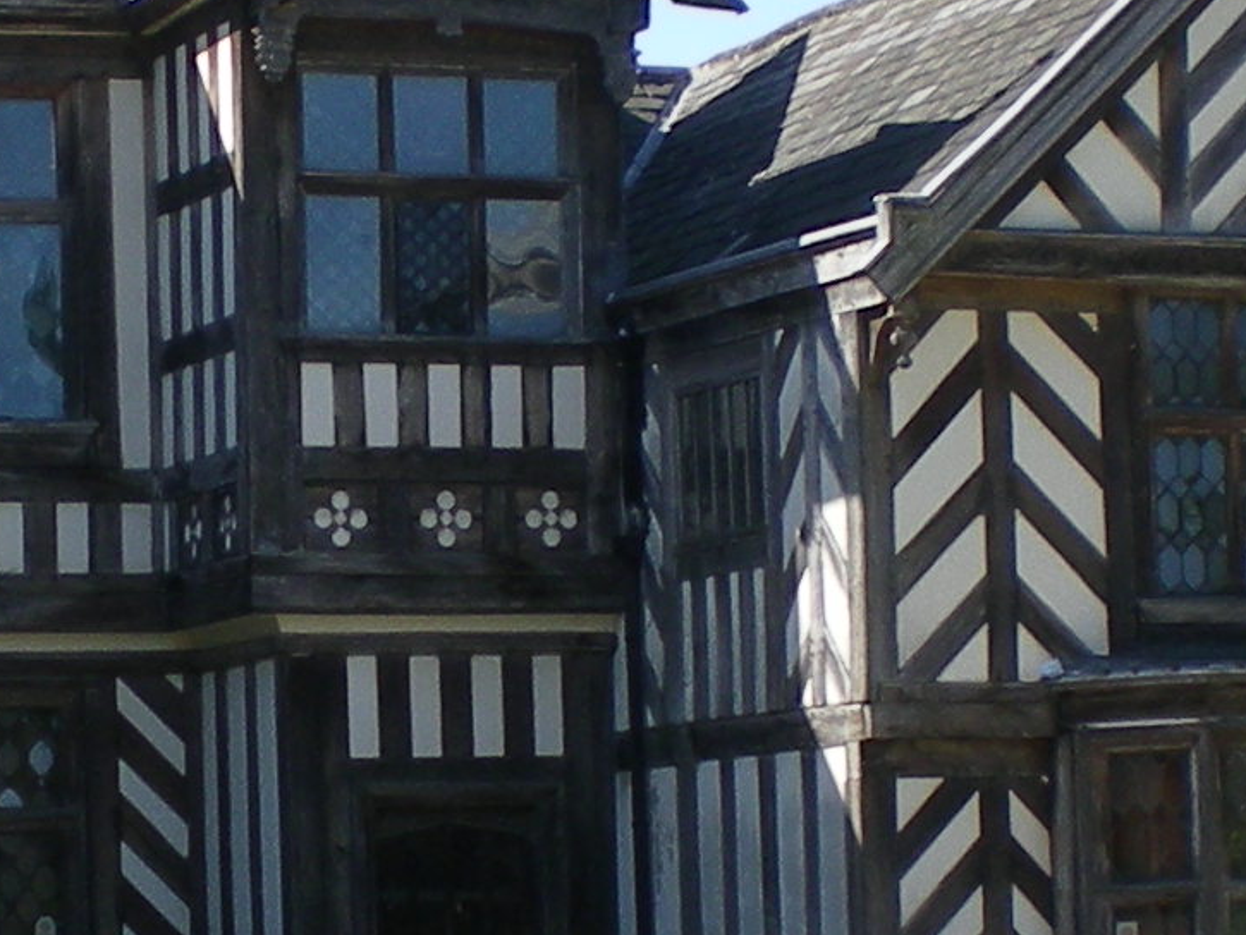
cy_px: 772
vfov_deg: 9.2
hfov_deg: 12.3
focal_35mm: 161
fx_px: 5796
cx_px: 388
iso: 50
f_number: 4.6
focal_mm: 6.3
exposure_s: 1/243
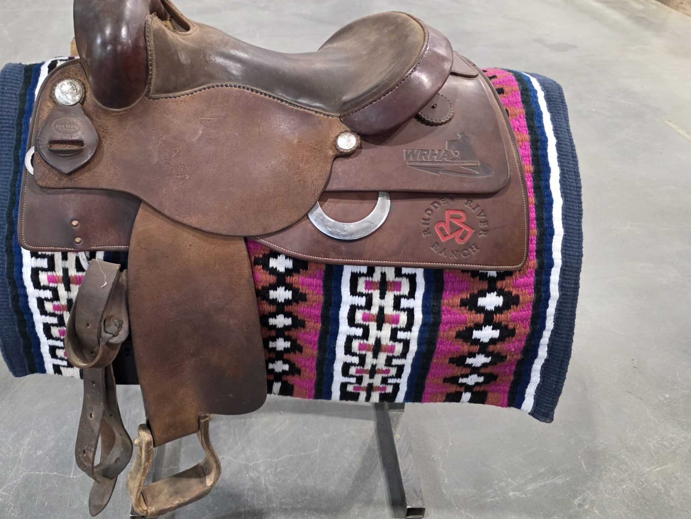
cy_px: 214
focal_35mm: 31
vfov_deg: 45.3
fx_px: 619
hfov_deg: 57.4
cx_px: 247
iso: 500
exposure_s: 1/120
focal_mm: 6.3
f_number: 1.7
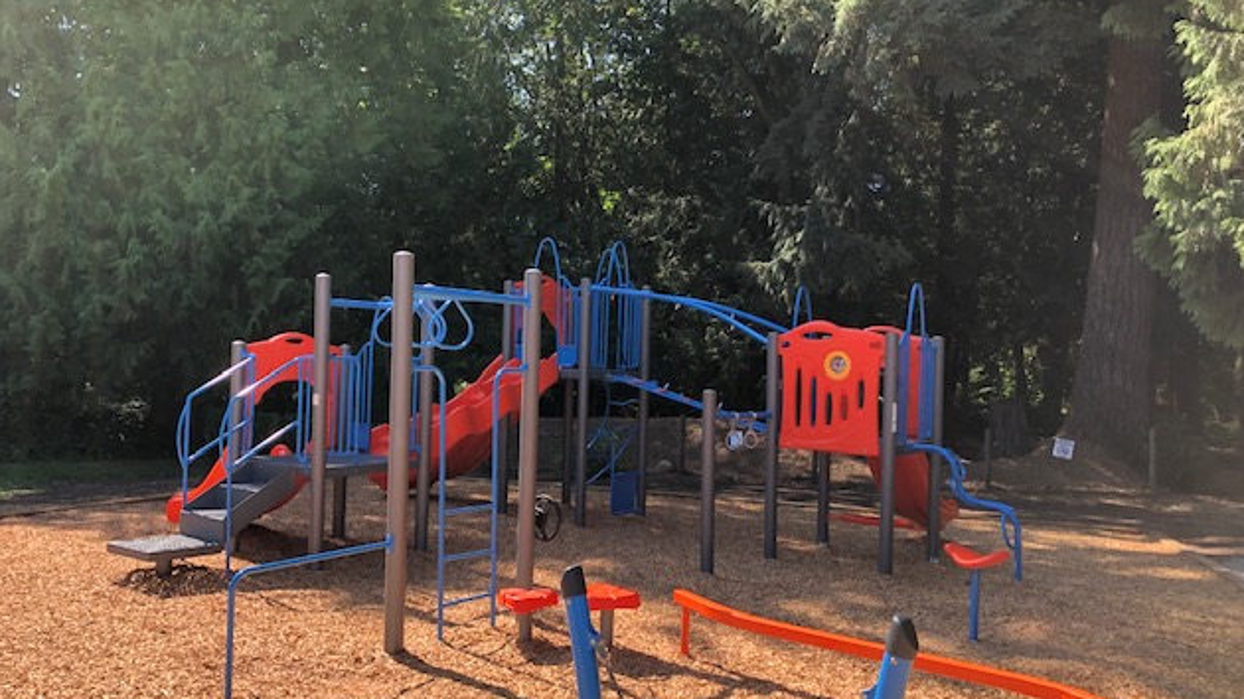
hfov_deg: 62.6
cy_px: 373
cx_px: 614
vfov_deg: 37.7
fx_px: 1022
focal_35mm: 31
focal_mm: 3.99
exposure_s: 1/354
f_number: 1.8
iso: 20
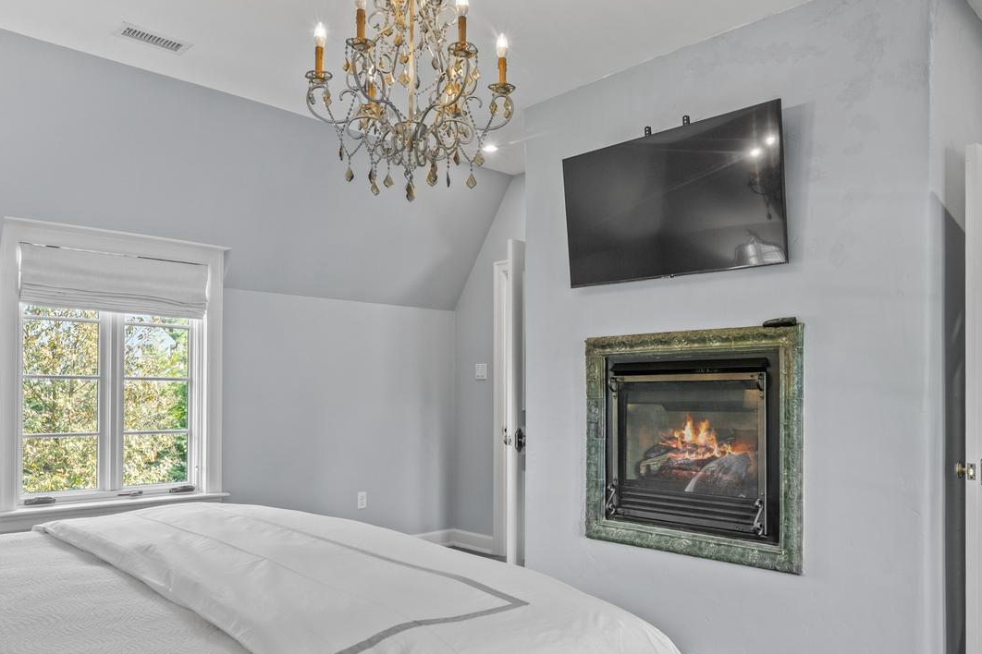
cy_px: 387
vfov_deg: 47.7
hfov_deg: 67.4
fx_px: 736
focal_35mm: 27
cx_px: 491
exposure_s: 1/2
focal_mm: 14
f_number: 9
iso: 400
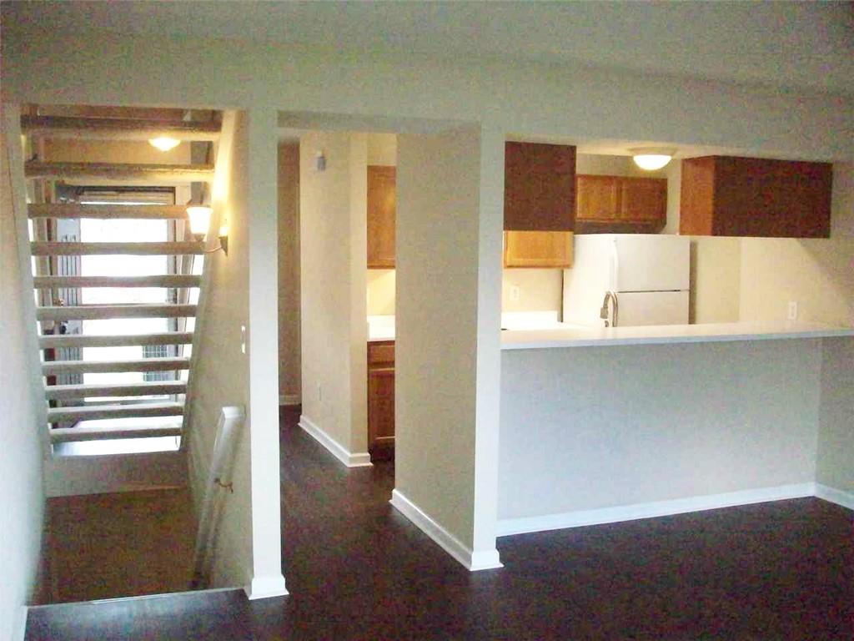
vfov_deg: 38.7
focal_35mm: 37
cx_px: 427
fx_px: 913
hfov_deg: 50.1
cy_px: 320
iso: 750
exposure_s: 1/128
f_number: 2.8
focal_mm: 6.2
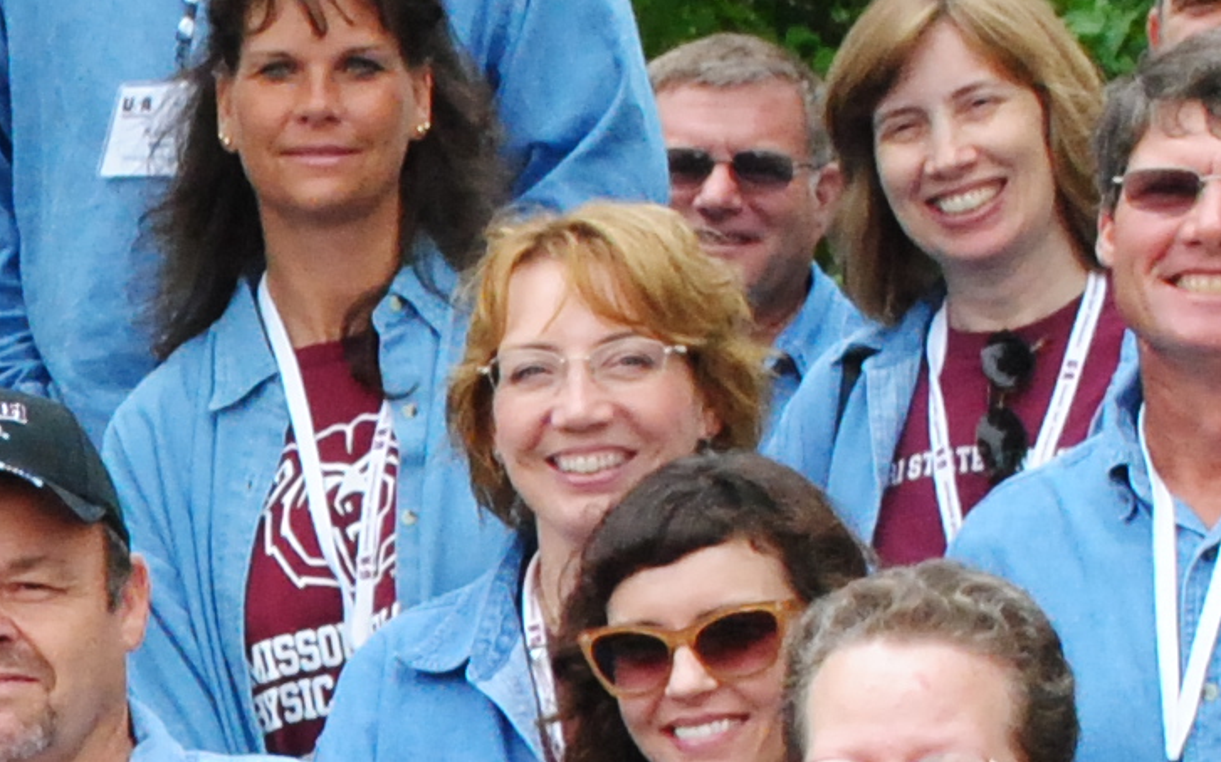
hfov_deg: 7.8
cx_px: -902
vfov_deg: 5.0
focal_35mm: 261
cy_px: 1219
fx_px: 8683
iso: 800
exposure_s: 1/320
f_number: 9
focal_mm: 32
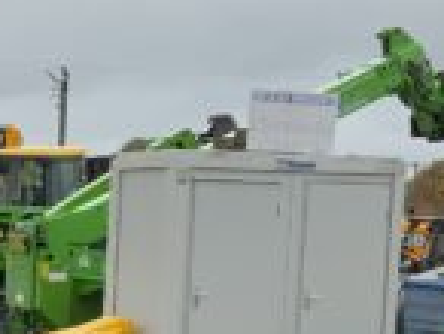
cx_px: -195
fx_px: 1632
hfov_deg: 14.6
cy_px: 367
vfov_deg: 11.5
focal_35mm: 127
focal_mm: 3
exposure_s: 1/346
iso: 16
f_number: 1.8
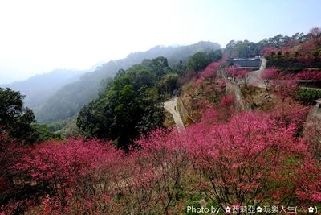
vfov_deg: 77.4
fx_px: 134
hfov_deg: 100.4
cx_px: 160
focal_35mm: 15
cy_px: 108
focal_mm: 10
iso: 500
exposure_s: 1/400
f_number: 11
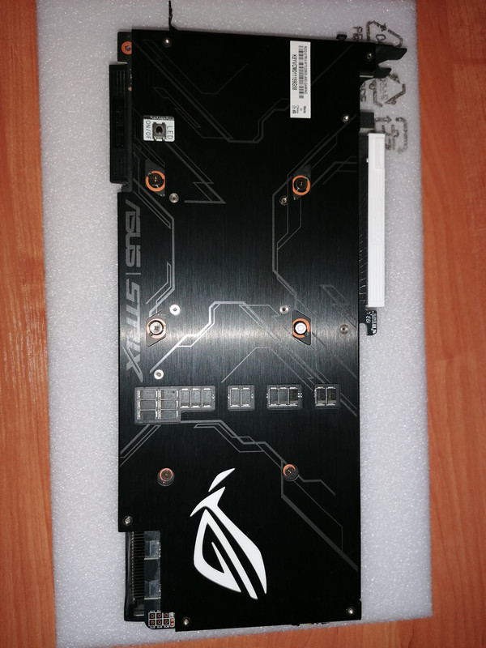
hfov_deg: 51.4
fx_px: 505
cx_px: 243
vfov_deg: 65.3
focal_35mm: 27
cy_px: 324
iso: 64
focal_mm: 4.75
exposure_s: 1/50
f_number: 1.8
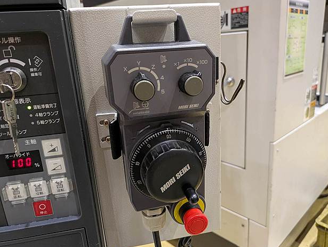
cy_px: 126
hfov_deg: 67.2
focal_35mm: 26
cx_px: 170
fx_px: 247
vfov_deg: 53.2
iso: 324
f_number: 1.89
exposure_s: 1/30
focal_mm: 5.43
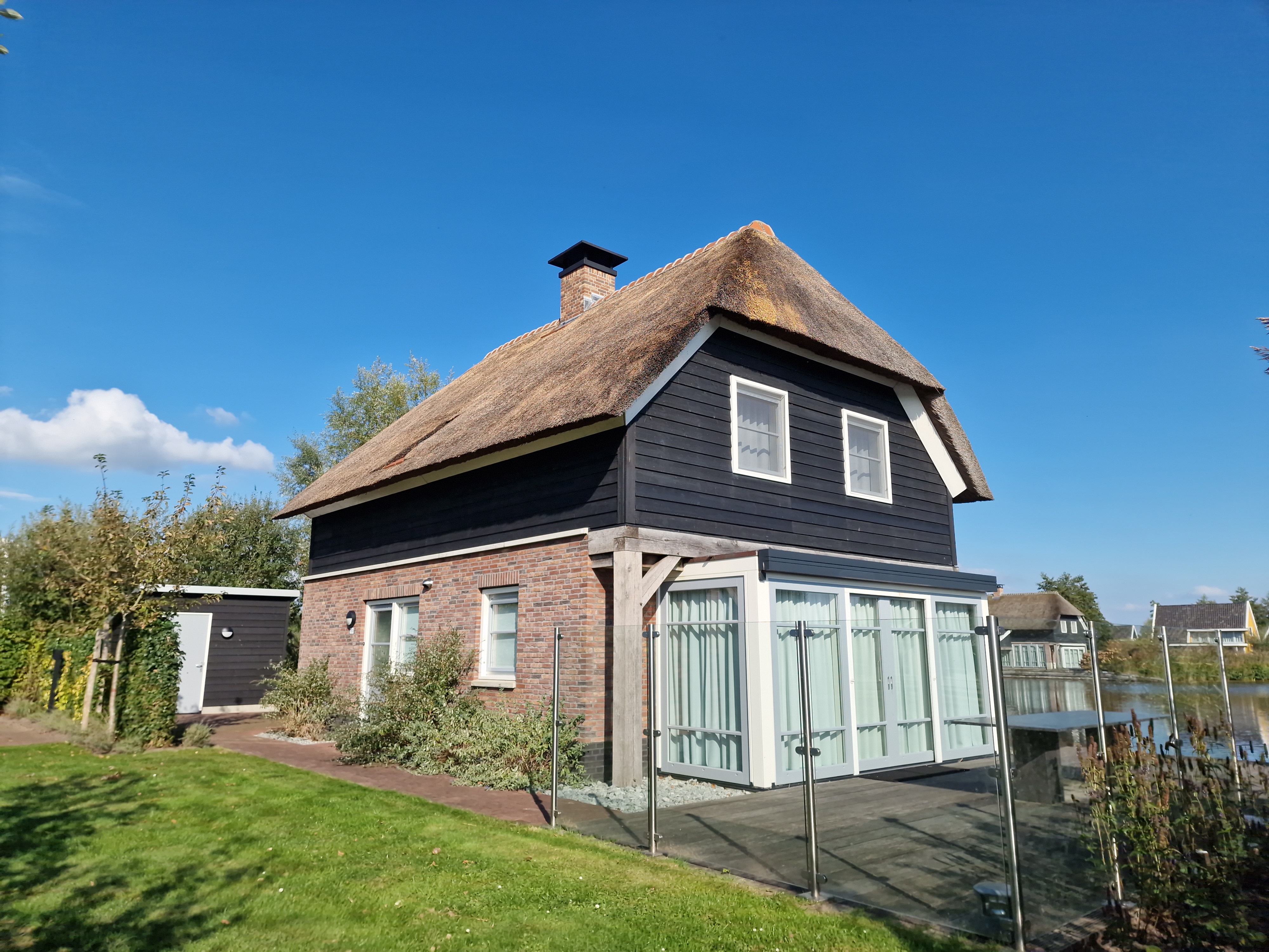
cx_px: 634
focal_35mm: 23
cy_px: 476
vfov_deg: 58.9
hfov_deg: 73.9
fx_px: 843
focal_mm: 6.4
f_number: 1.8
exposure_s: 1/9709
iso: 50
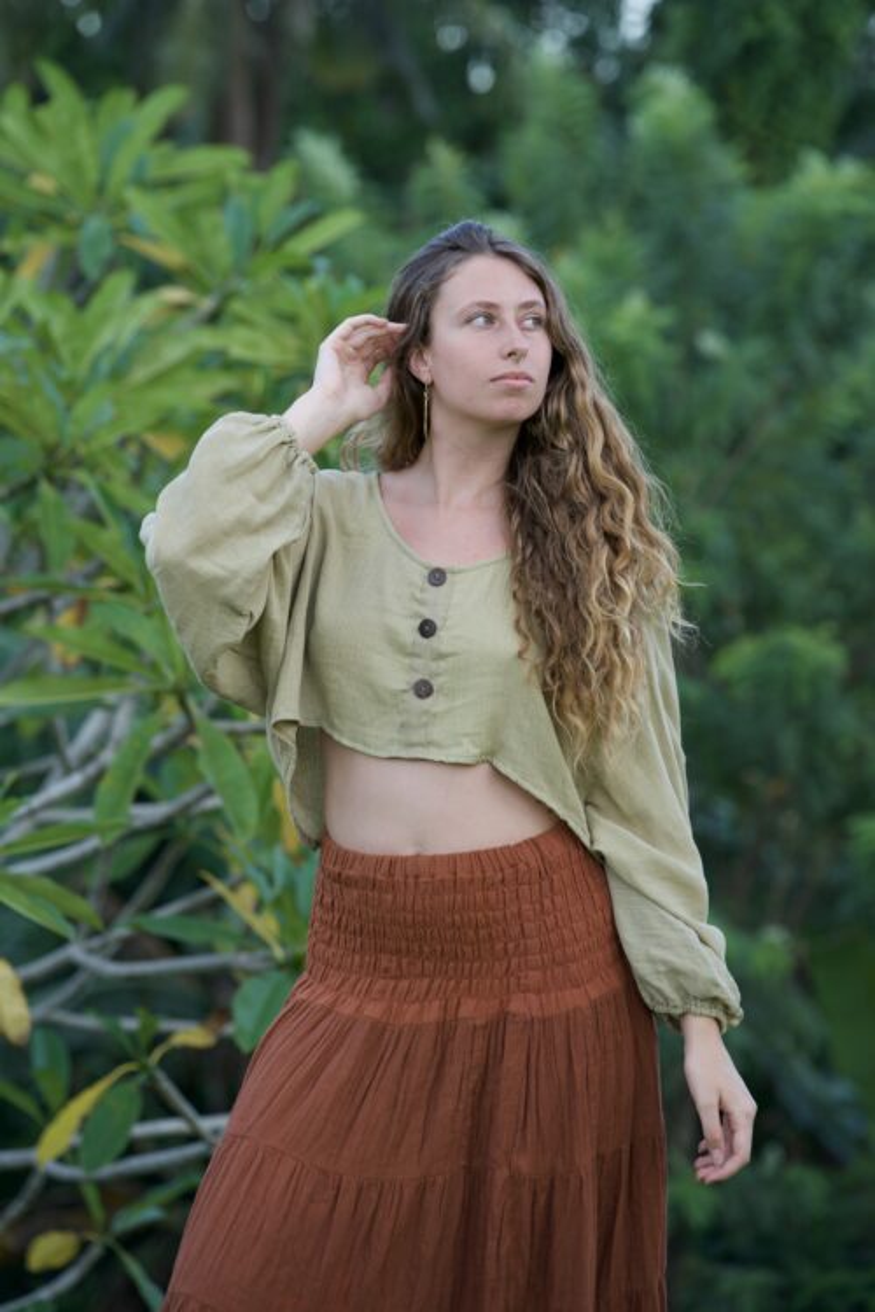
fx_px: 3901
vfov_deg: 19.1
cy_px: 656
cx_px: 438
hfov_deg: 12.8
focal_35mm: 107
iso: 160
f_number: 4
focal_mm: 107
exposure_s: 1/160
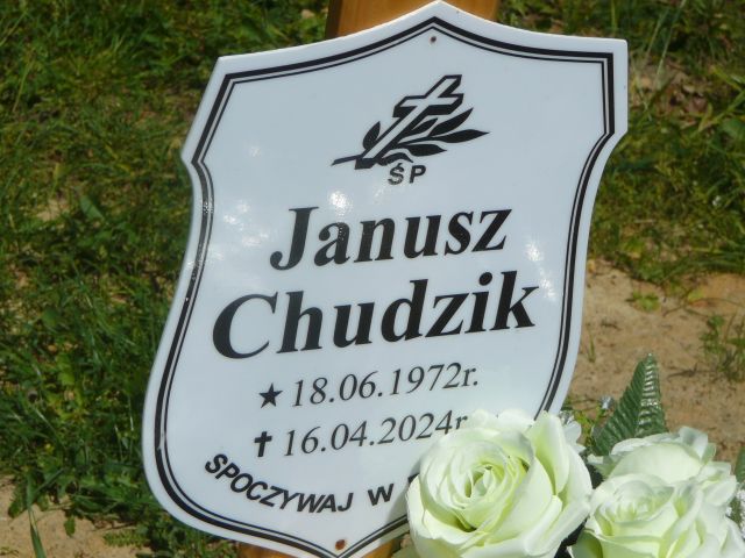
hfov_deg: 16.7
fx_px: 2540
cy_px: 279
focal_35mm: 118
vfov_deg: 12.6
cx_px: 372
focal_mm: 17.6
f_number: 6.3
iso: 80
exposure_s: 1/800
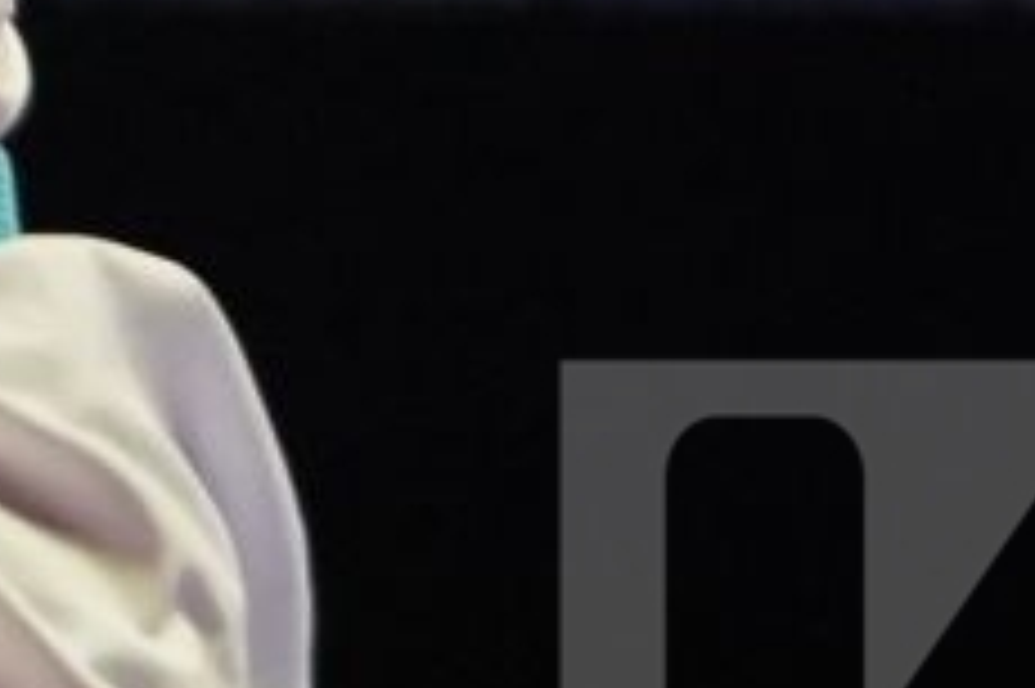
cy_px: -827
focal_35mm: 970
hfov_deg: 2.1
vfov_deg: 1.4
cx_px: -2070
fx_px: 27867
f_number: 2.8
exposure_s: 1/1000
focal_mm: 83
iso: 2000
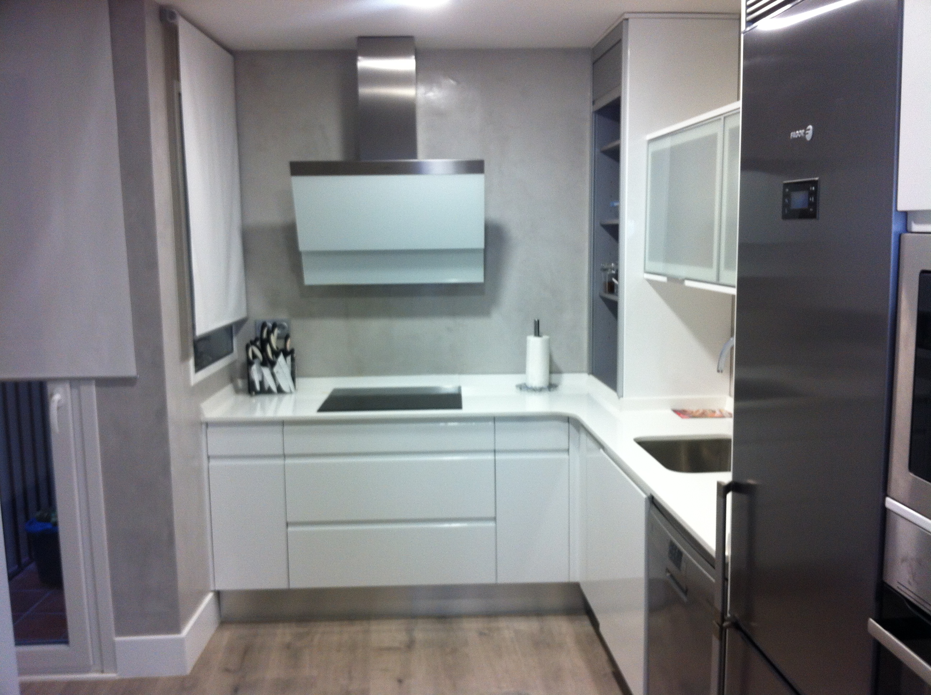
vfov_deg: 40.6
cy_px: 348
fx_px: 940
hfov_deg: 52.7
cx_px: 466
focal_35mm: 35
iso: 80
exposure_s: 1/17
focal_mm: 3.85
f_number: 2.8
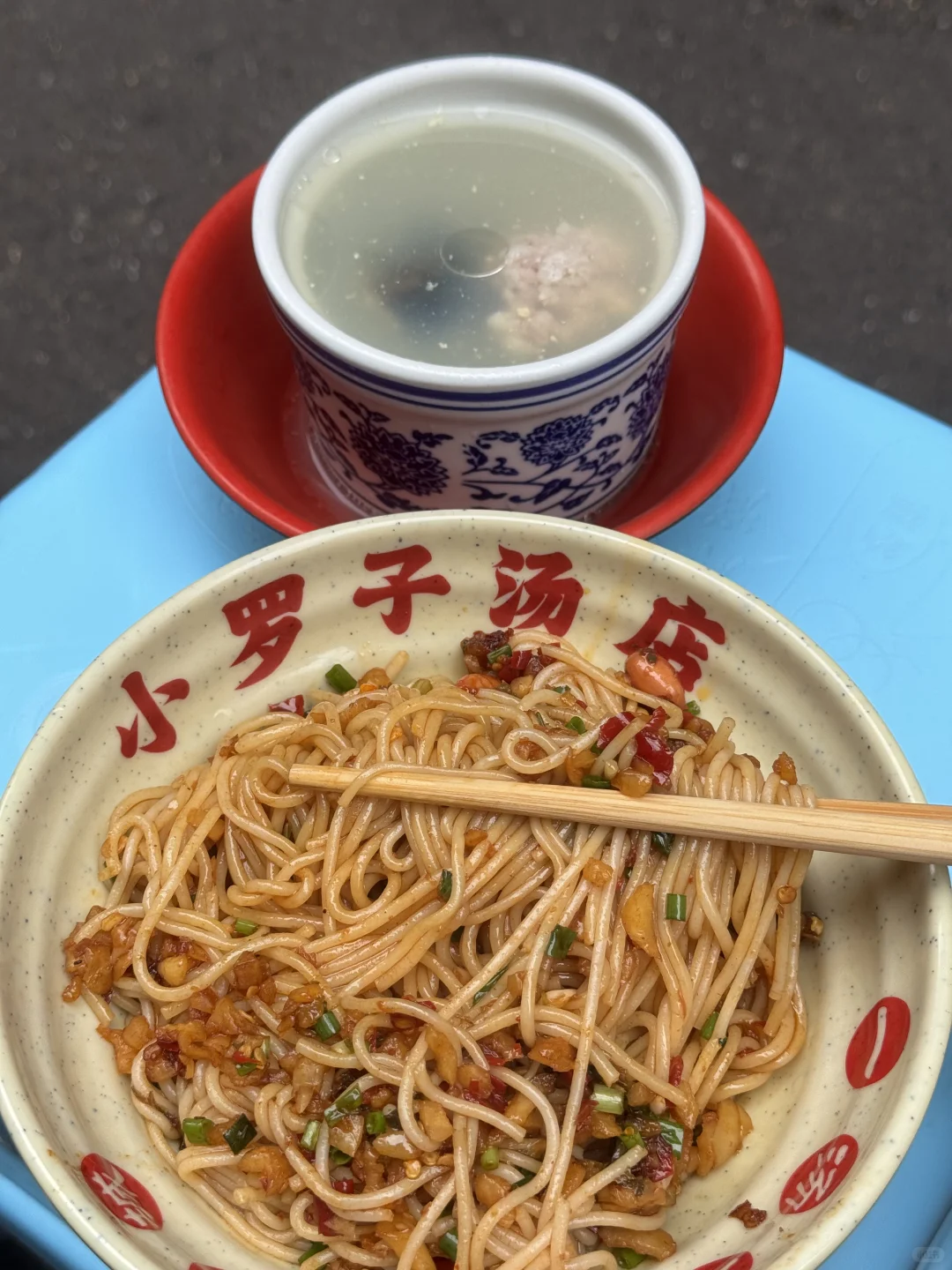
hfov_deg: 30.3
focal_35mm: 48
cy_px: 635
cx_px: 476
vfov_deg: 39.7
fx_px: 1760
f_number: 1.78
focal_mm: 6.76
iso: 64
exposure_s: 1/568
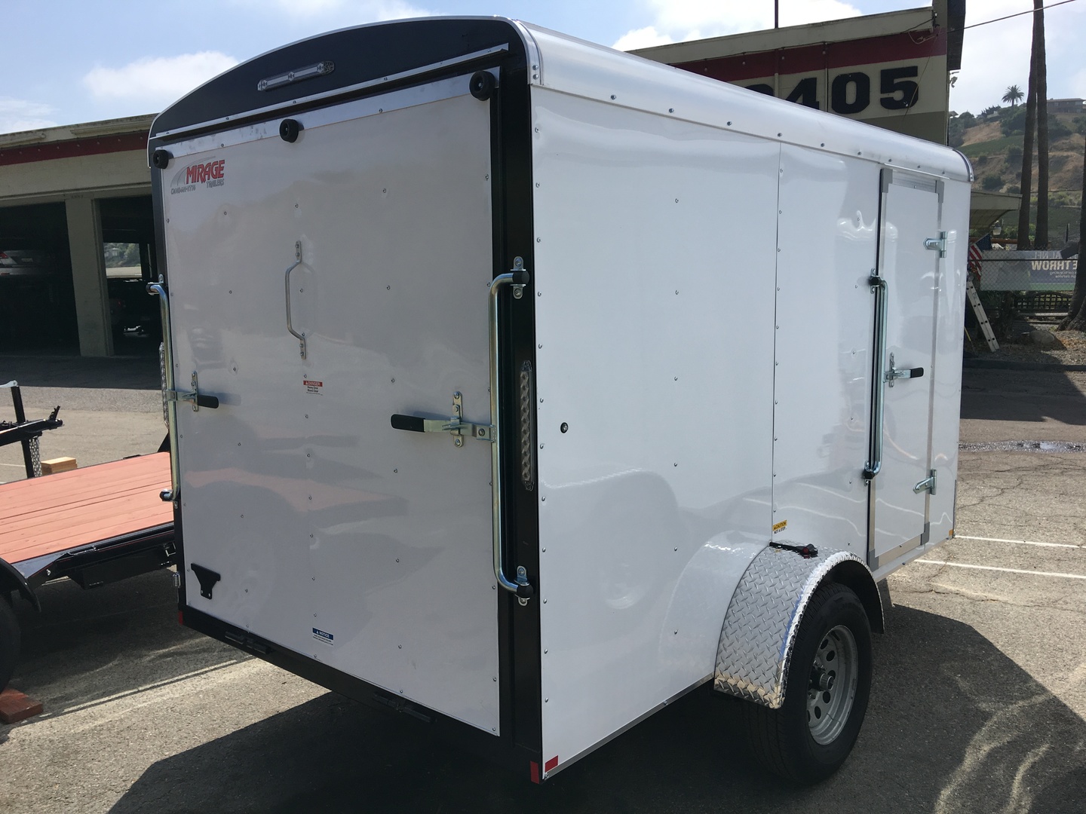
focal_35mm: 29
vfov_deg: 48.2
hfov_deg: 61.7
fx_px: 910
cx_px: 543
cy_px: 407
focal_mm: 4.15
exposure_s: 1/1876
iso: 25
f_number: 2.2
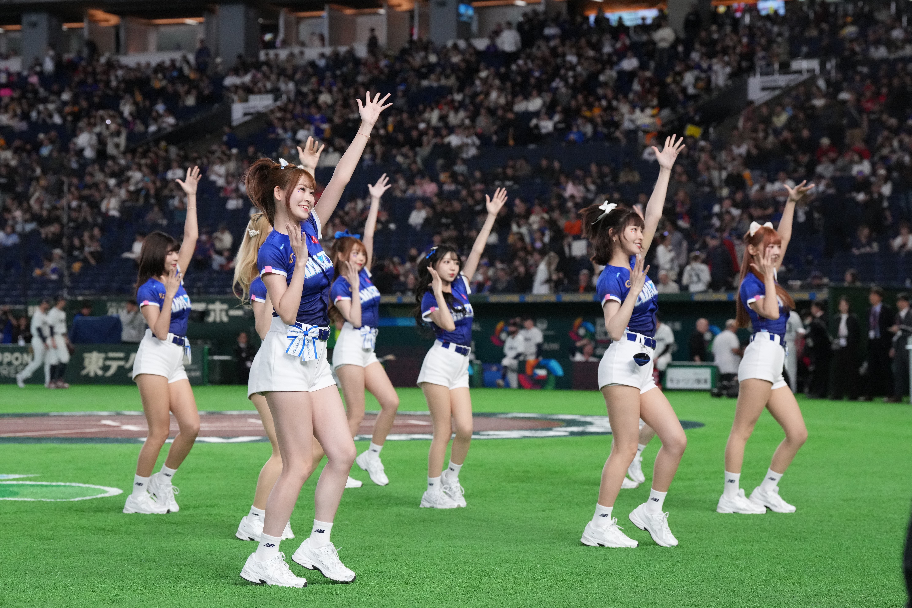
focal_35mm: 106
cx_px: 456
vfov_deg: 12.9
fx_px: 2685
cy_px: 304
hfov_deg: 19.3
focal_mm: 106
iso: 5000
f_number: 5
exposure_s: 1/1250
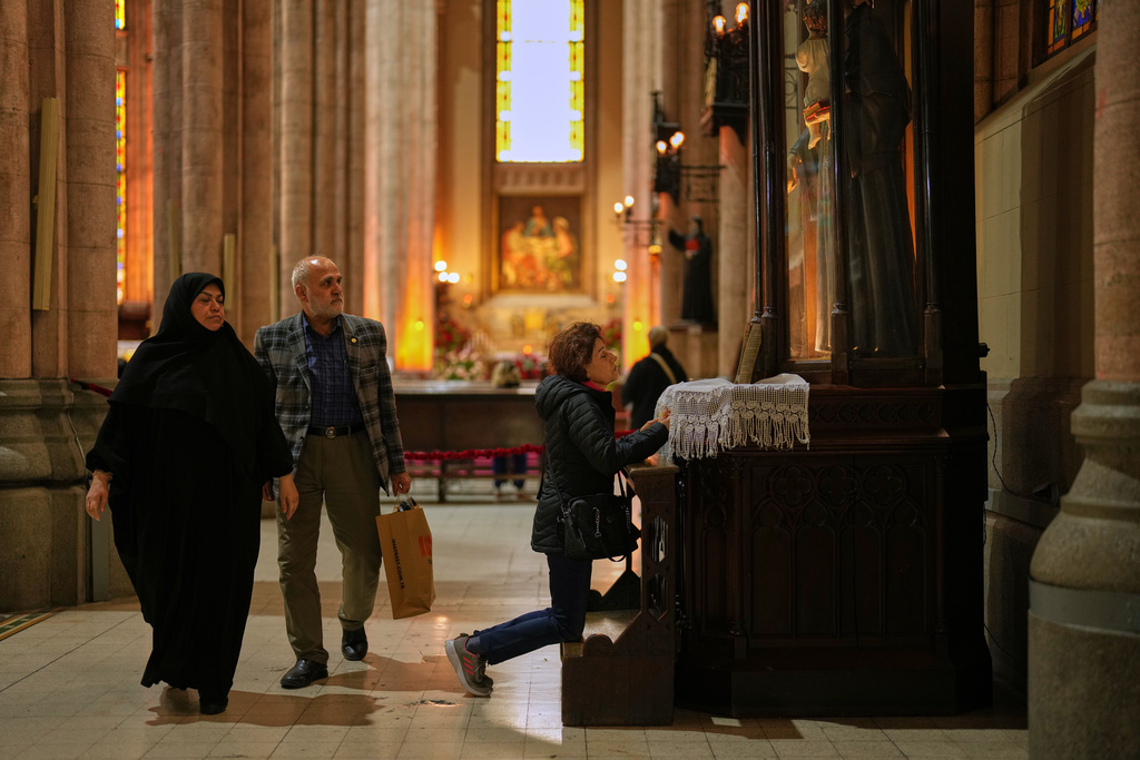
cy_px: 380
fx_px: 1583
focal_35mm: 50
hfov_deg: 39.6
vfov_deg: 27.0
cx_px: 570
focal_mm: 50
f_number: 1.2
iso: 640
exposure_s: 1/400
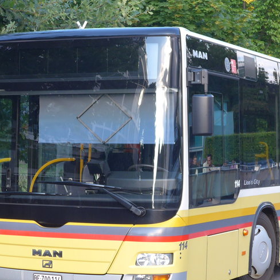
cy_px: 113
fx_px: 979
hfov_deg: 16.3
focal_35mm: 107
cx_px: 142
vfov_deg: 16.3
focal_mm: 10.1
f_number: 3.2
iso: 100
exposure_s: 1/60
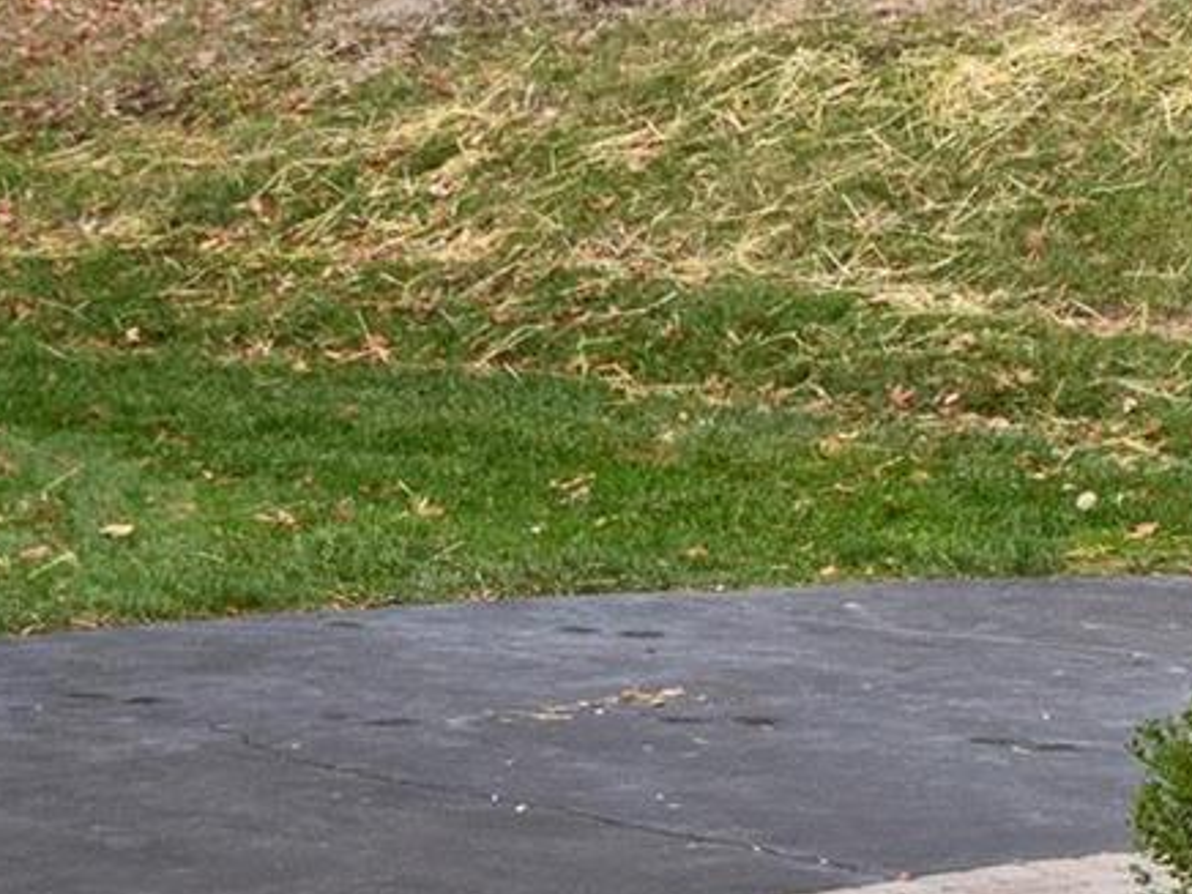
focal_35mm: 127
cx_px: 1845
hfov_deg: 14.4
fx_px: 4373
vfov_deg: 11.6
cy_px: 230
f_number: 4
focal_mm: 18
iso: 400
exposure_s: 1/100
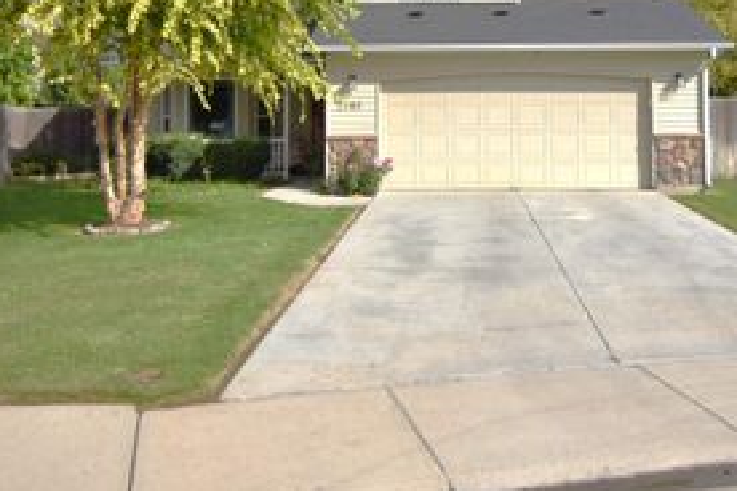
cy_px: 89
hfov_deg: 50.5
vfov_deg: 33.9
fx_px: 778
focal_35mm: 38
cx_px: 422
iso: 360
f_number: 5
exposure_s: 1/4000
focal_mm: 14
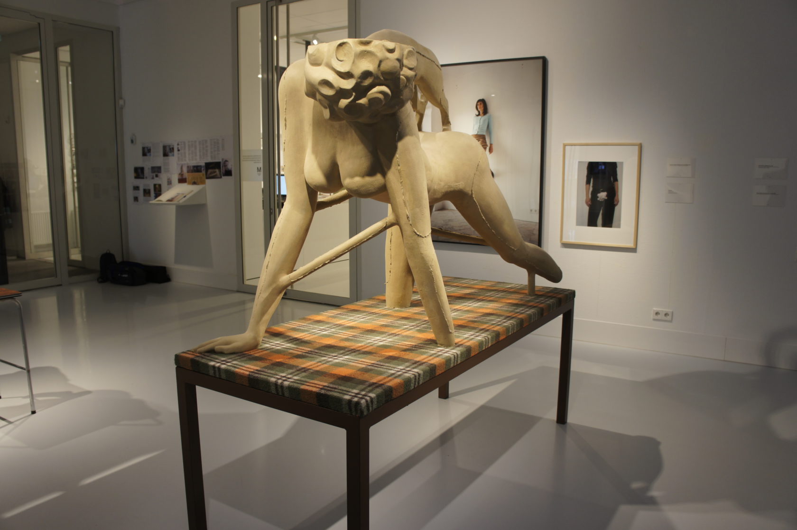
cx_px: 398
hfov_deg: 67.4
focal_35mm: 27
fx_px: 597
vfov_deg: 47.9
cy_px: 265
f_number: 3.5
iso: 200
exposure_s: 1/30
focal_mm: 18
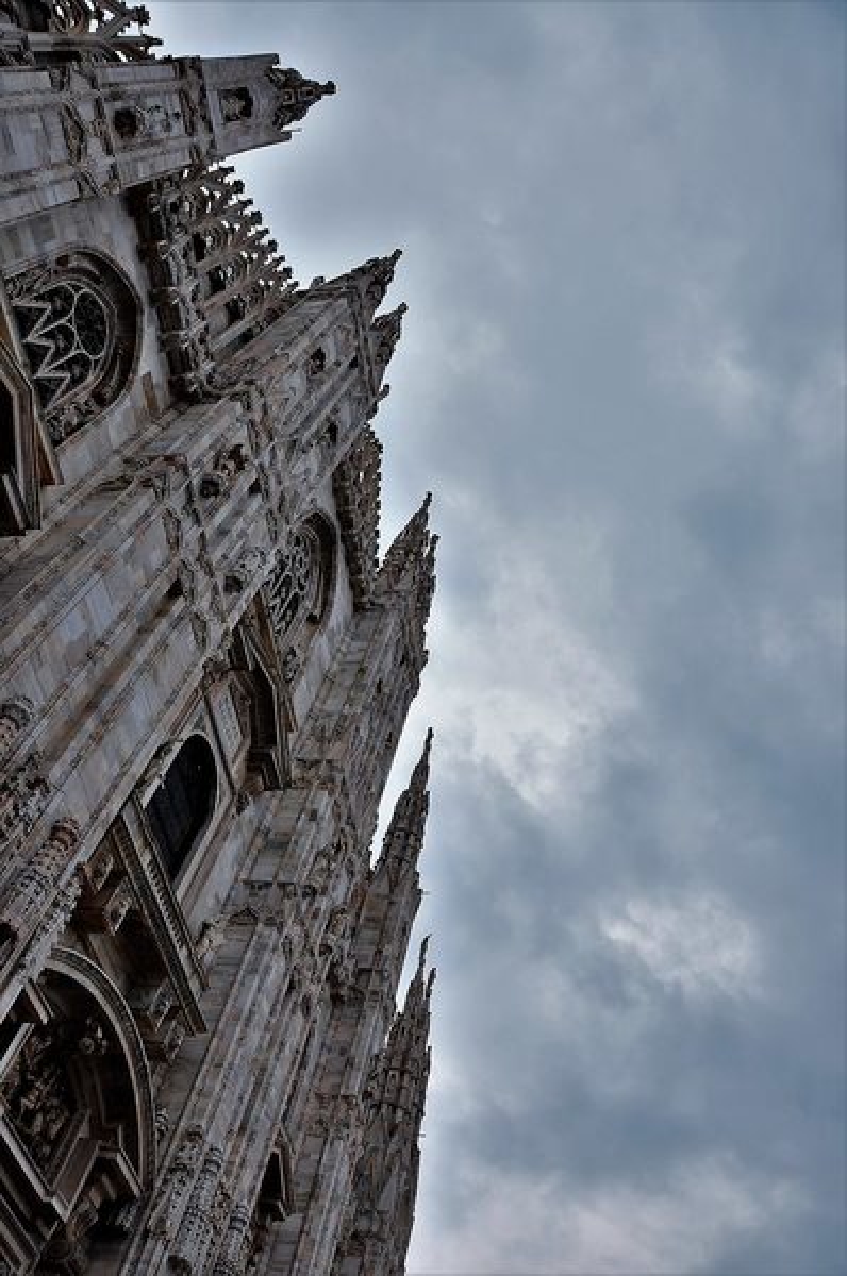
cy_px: 638
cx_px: 424
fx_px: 956
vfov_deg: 67.5
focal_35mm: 27
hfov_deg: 47.8
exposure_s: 1/320
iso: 200
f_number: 9
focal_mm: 18
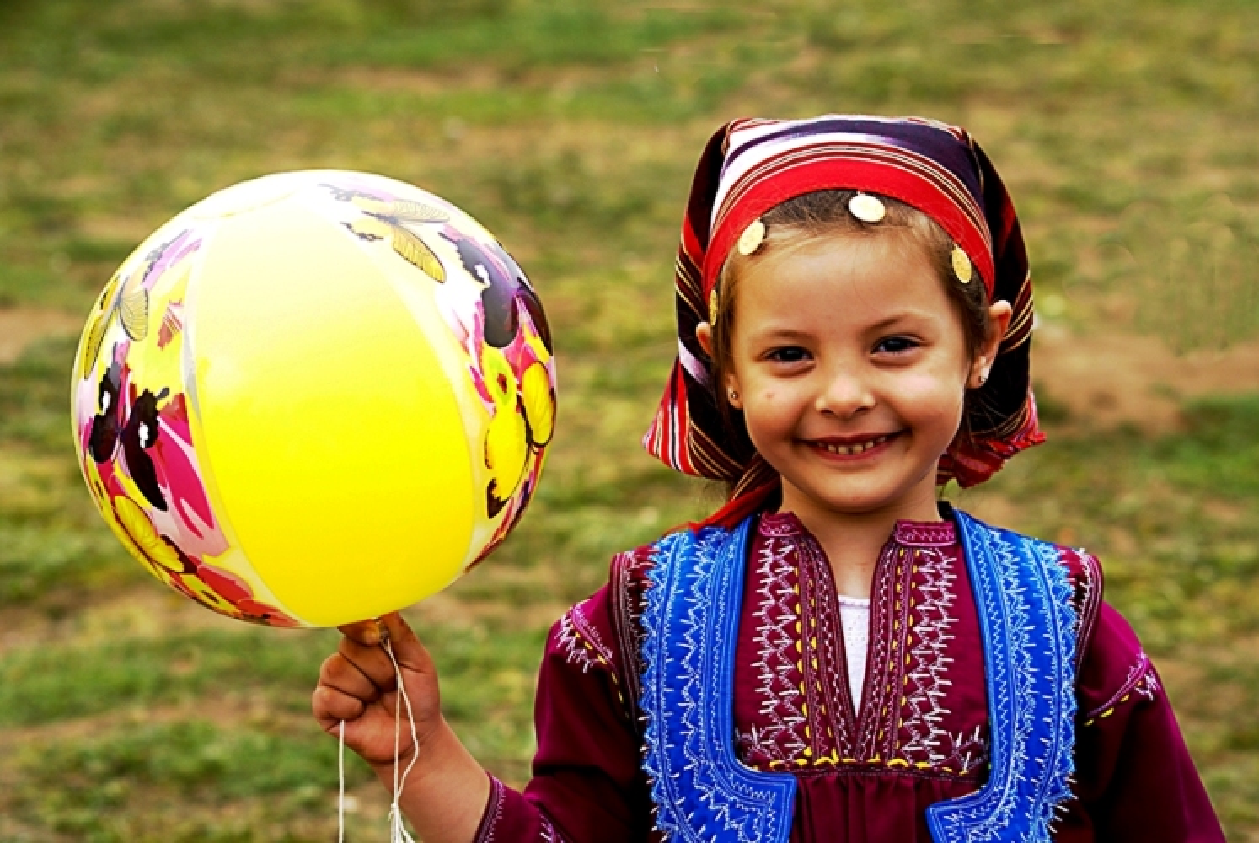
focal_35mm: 105
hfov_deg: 19.4
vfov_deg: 13.1
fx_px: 3676
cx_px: 630
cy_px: 422
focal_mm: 70
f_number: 6.3
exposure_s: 1/200
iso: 100
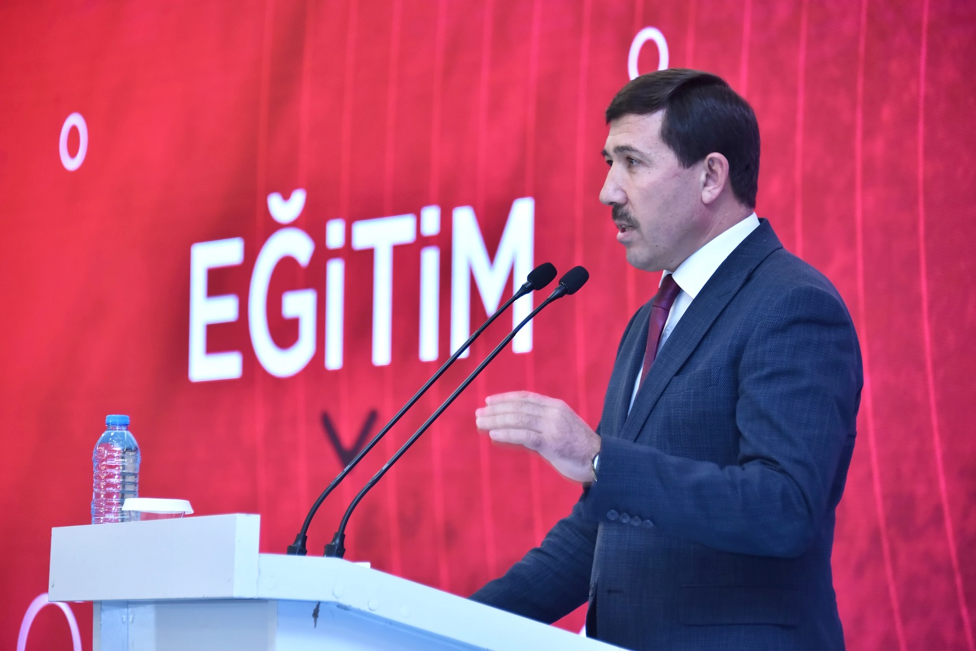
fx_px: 4610
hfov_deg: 12.1
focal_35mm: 170
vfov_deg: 8.1
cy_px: 326
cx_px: 488
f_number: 5.6
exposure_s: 1/60
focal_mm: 170
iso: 1250
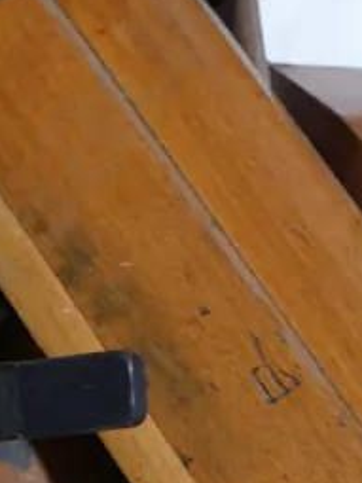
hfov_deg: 7.7
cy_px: 49
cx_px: 151
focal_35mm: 193
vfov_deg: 10.2
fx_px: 2693
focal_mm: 24
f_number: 5.2
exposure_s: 1/60
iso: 400
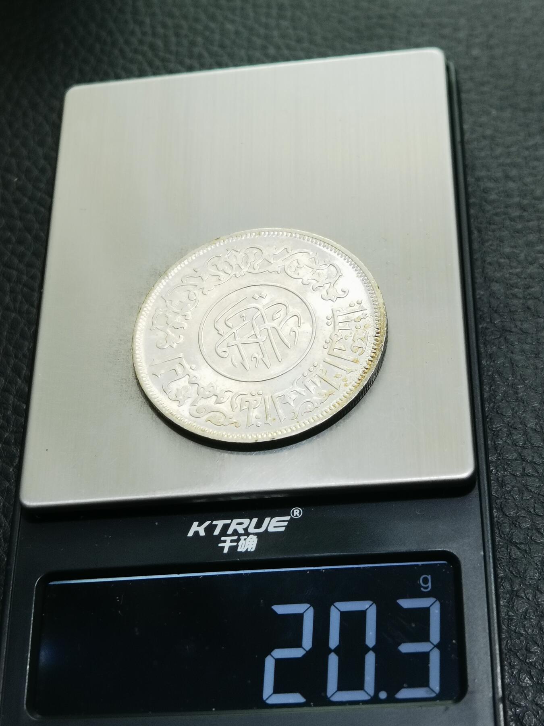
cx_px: 272
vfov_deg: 31.7
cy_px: 363
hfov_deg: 24.0
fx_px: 1278
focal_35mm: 61
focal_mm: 6.67
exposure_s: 1/100
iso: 100
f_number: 1.9
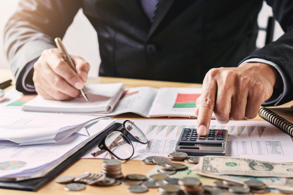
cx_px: 146
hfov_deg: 27.0
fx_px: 610
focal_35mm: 75
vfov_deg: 18.2
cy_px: 98
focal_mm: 50
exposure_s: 1/125
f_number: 3.5
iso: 400
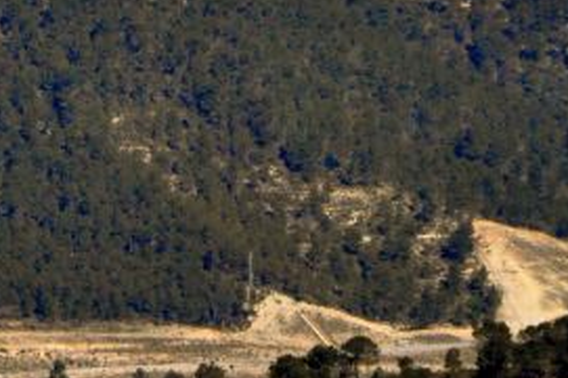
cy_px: -8
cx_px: -82
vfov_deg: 1.2
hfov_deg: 1.8
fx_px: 17886
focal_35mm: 1135
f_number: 13
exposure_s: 1/2500
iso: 2000
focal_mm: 200
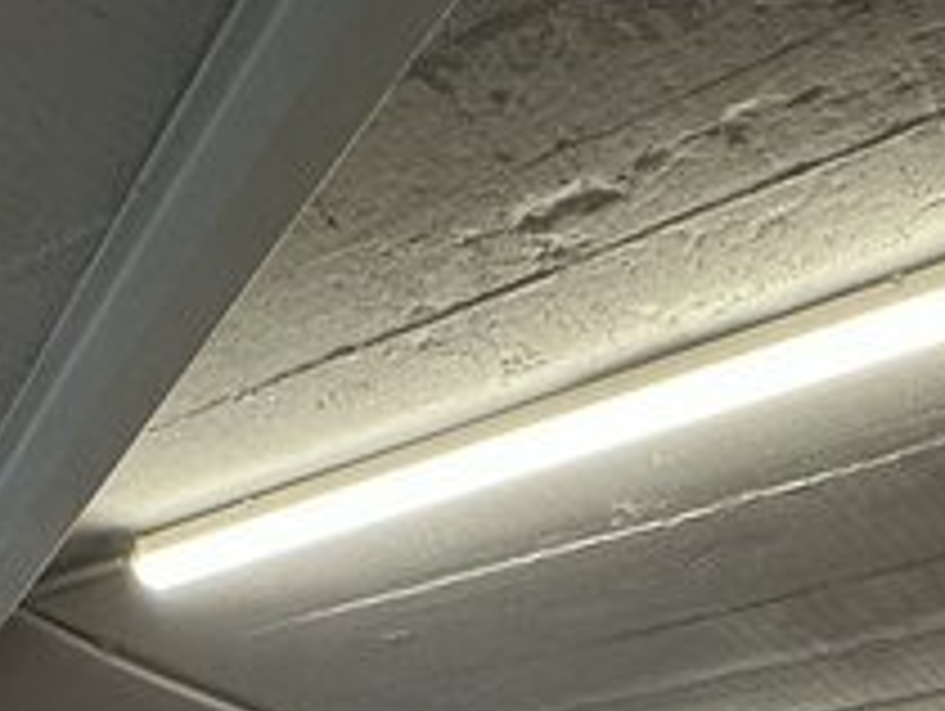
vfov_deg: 16.1
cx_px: 432
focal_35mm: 64
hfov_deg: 30.2
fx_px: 1749
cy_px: 1530
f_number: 2.2
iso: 160
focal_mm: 2.22
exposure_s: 1/100
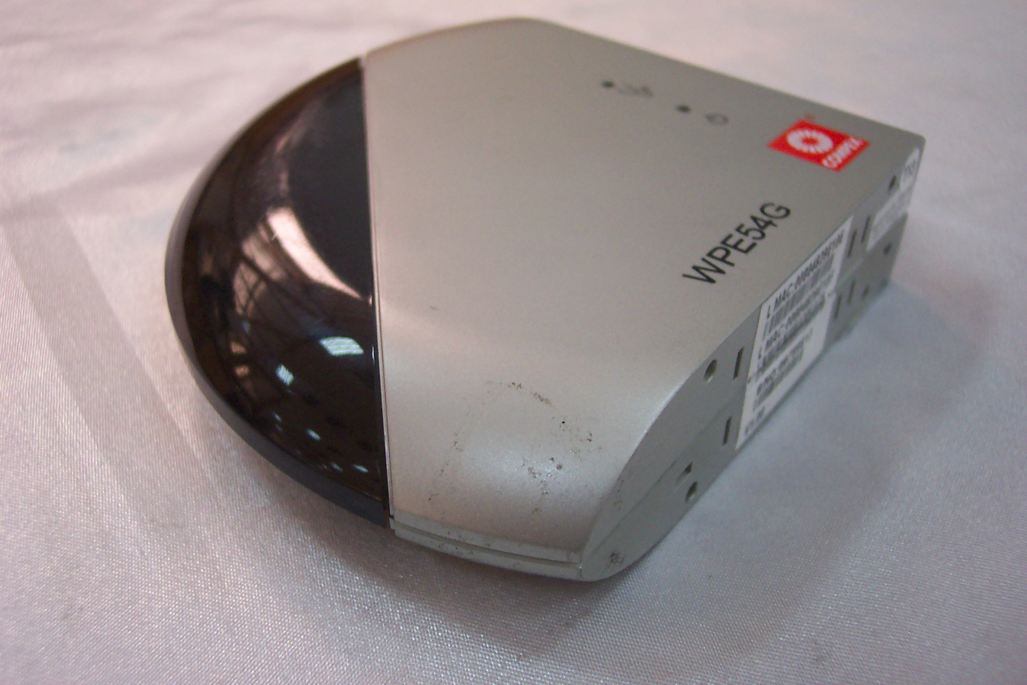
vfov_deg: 35.1
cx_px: 514
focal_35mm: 38
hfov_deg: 50.7
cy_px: 342
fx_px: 1084
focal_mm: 8
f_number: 2.8
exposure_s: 1/30
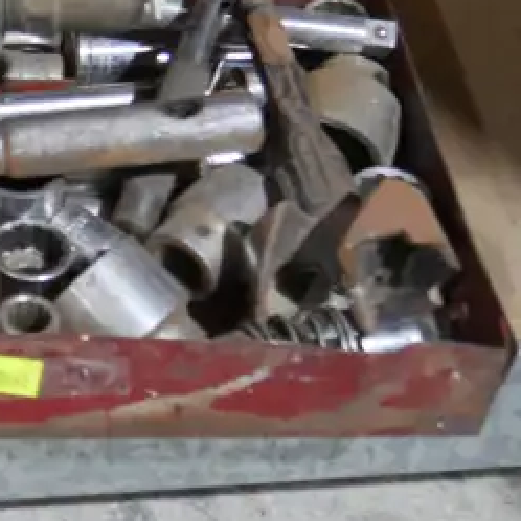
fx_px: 1856
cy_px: 141
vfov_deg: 15.9
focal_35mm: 109
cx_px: -308
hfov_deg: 14.6
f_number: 3.6
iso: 800
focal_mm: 15
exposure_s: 1/60
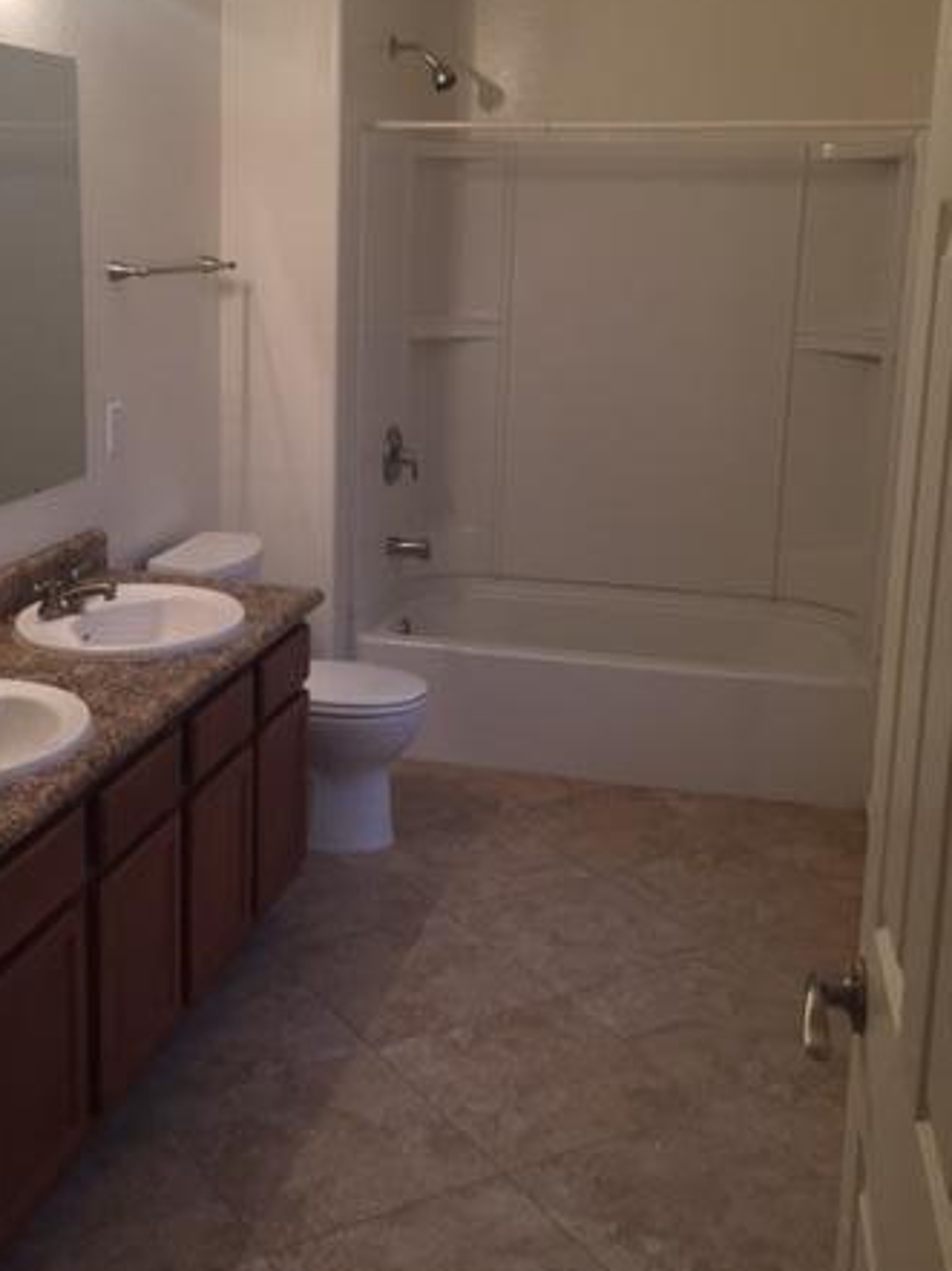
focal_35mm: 42
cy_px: 532
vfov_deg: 44.7
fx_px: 1542
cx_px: 357
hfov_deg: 34.1
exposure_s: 1/30
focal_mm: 4.15
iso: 50
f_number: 2.2
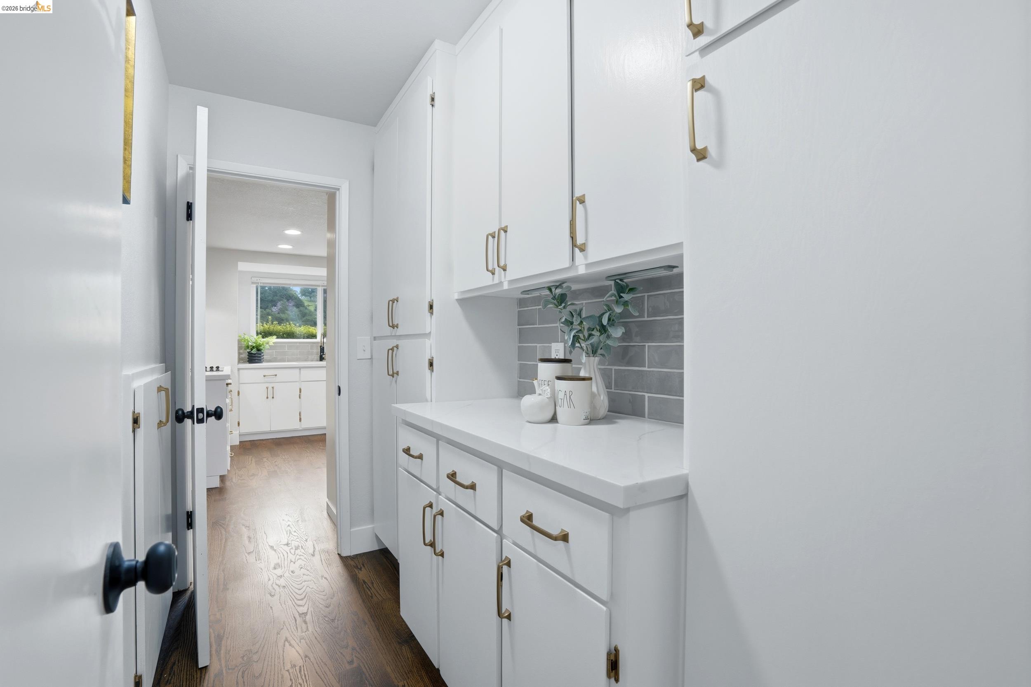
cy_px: 344
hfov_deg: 96.7
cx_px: 516
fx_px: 458
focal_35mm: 16
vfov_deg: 73.7
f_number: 9
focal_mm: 16
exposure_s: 1/160
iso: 250
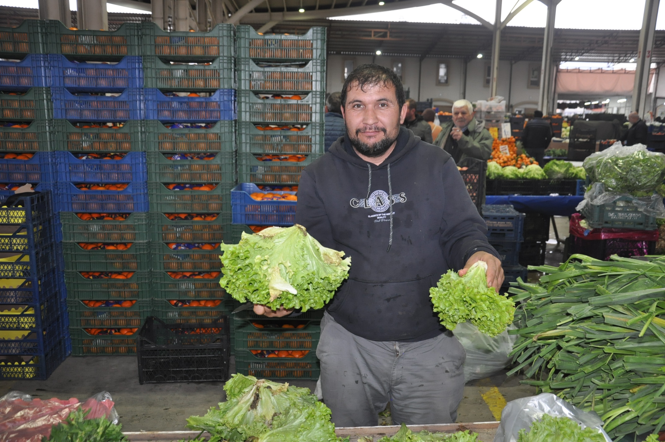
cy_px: 221
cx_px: 332
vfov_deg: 39.9
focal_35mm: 33
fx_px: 609
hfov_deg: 57.3
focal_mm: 22
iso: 800
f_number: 3.8
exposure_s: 1/60
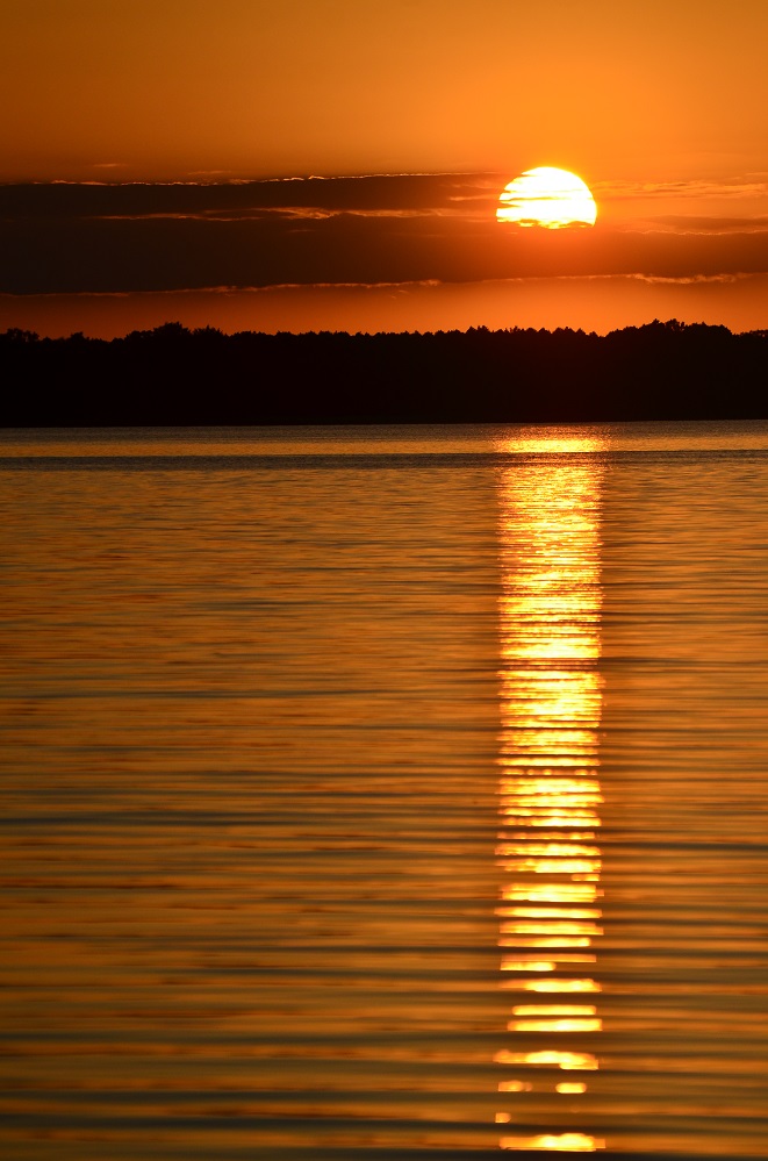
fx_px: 10615
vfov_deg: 6.3
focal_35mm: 330
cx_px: 384
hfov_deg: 4.1
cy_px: 580
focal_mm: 220
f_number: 5.3
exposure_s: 1/8000
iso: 250
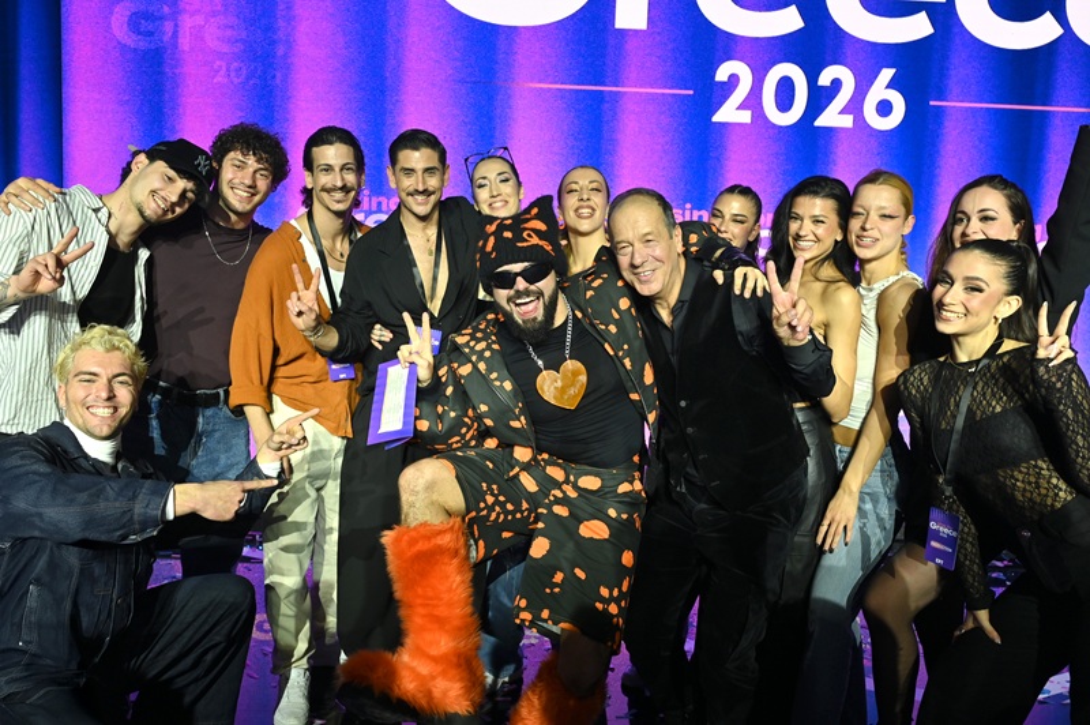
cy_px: 362
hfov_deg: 59.5
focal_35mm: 32
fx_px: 953
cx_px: 545
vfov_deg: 41.6
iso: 1000
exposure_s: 1/160
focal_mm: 31.5
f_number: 8
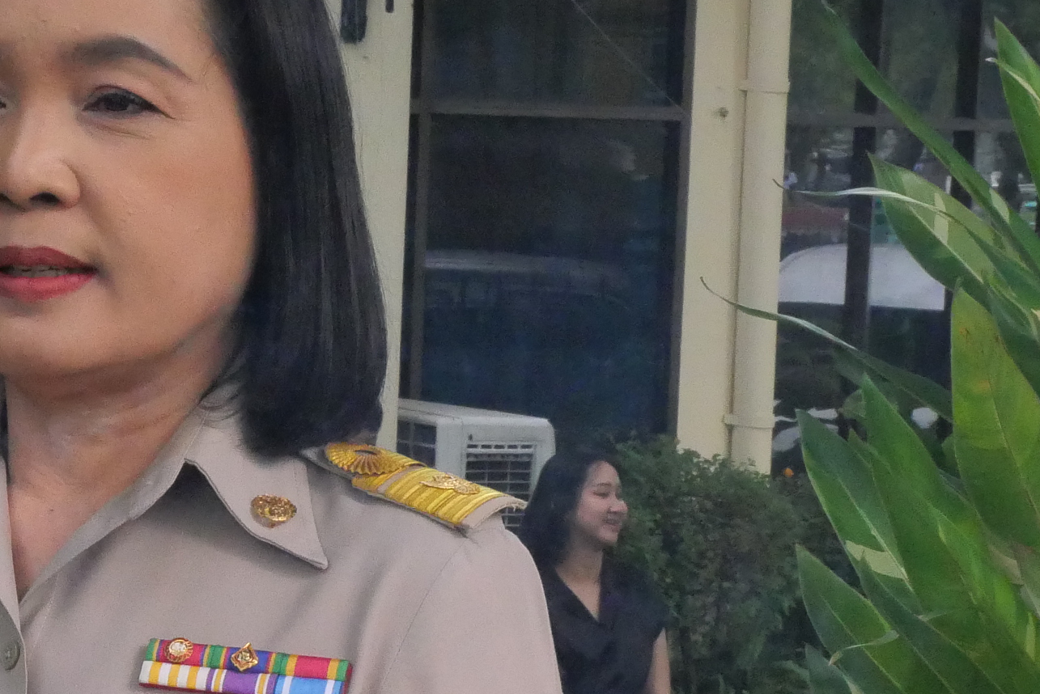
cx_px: 78
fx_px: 3757
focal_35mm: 130
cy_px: 616
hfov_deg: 15.6
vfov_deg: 10.5
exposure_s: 1/1000
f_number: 11
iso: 3200
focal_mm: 22
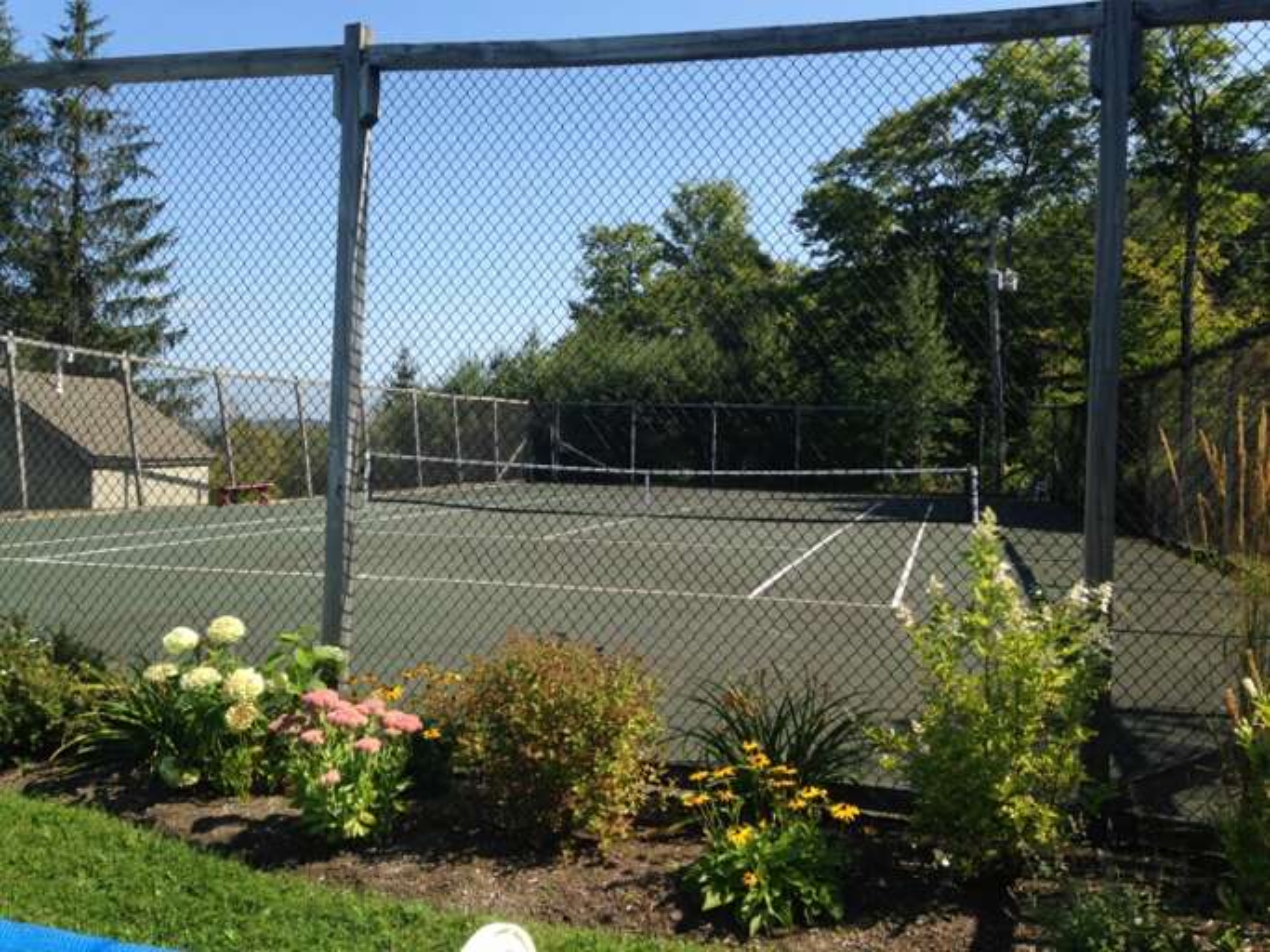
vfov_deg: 42.9
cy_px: 476
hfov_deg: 55.4
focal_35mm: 33
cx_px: 635
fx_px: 1210
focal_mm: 4.12
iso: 50
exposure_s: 1/1106
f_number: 2.4
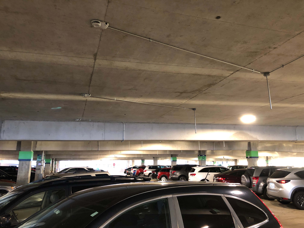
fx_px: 246
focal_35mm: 28
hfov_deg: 63.4
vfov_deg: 49.7
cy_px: 114
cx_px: 152
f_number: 1.8
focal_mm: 4
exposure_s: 1/13
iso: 100
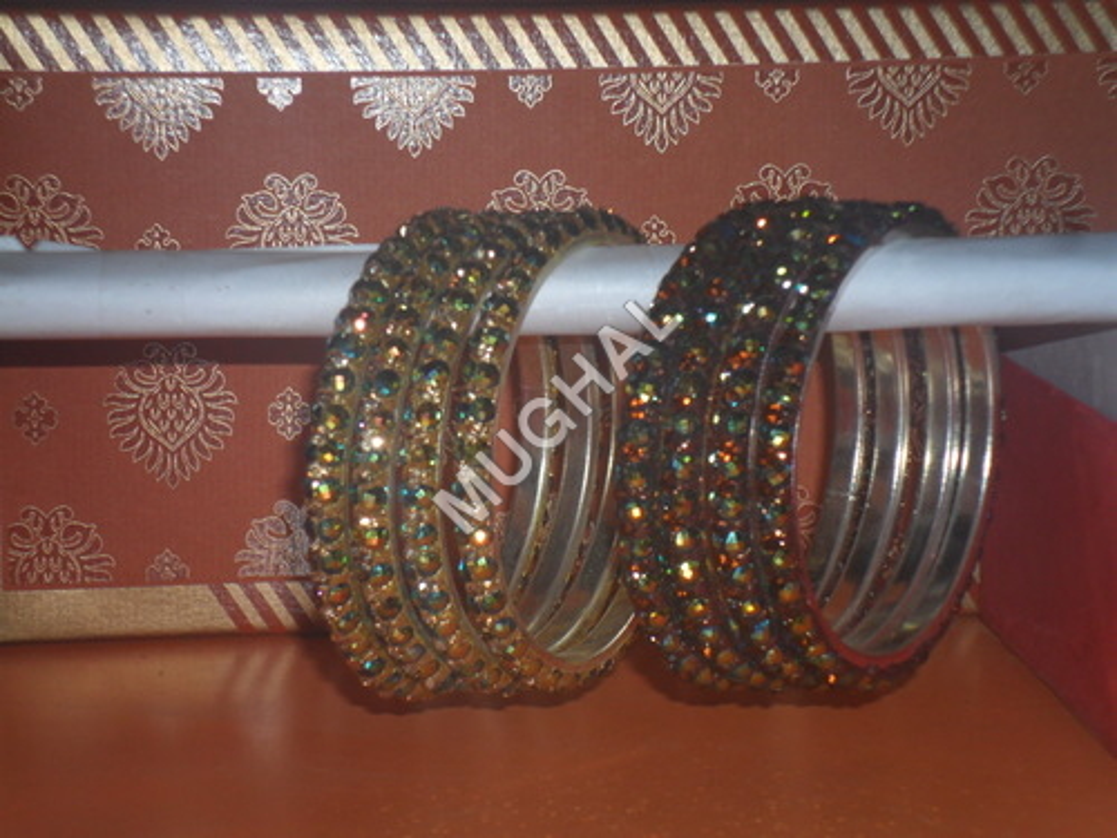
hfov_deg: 18.2
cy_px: 419
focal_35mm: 108
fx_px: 3485
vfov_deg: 13.7
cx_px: 558
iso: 100
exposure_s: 1/60
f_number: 5
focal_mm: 19.6
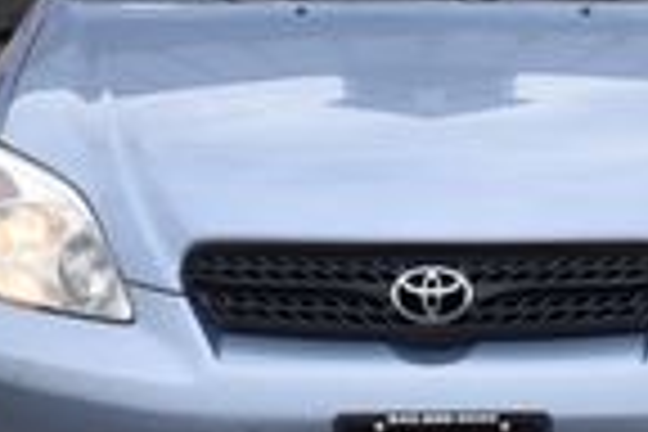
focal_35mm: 153
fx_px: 2758
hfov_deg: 13.3
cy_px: -153
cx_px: 590
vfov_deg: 8.8
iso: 200
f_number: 6.3
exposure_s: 1/200
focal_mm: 23
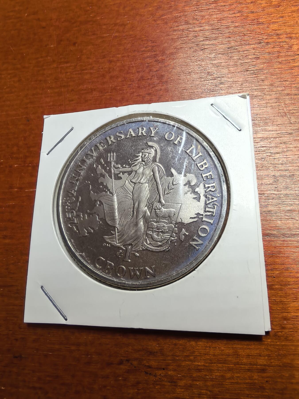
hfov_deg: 56.8
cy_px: 200
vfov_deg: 71.6
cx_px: 150
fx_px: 276
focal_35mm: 24
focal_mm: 1.68
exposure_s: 1/50
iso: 100
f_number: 2.2
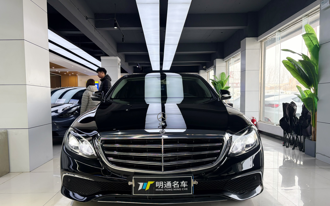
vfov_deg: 44.5
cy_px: 115
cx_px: 163
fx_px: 252
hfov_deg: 66.5
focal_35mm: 28
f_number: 1.6
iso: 64
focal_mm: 5.96
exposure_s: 1/200
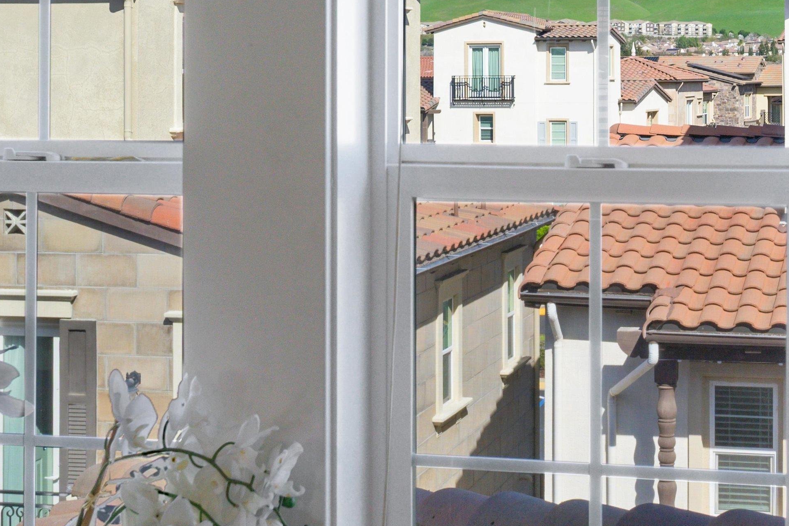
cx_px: 602
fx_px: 1578
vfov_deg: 18.8
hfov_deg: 27.6
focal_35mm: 72
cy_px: 115
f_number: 9
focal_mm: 30
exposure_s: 1/640
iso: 400
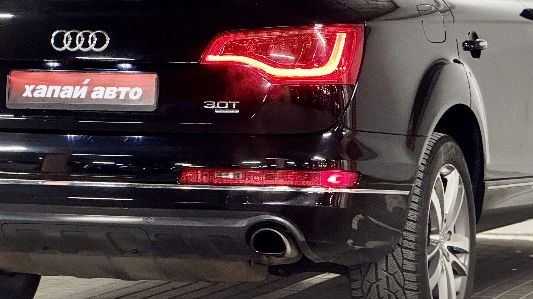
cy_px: 91
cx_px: 262
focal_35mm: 217
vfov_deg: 5.6
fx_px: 3067
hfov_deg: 9.9
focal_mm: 15.66
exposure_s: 1/50
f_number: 2.8
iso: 640
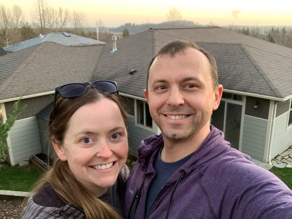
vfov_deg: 44.2
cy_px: 110
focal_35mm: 32
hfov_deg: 56.8
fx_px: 270
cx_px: 146
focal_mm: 2.87
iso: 125
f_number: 2.2
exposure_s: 1/60
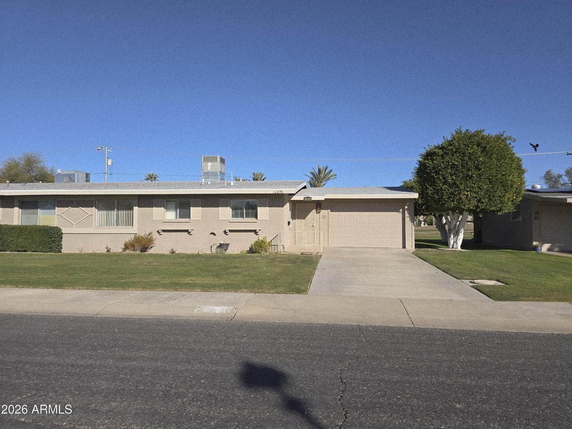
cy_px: 214
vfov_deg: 58.9
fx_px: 380
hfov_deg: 73.9
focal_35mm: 23
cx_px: 286
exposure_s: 1/1096
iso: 12
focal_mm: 6.3
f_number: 1.7
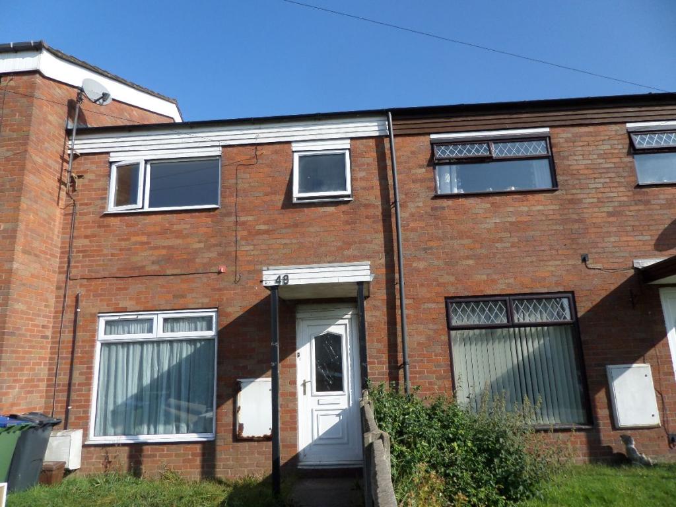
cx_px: 338
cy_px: 254
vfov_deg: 56.8
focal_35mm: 24
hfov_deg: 71.6
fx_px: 469
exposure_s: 1/1000
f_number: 3.1
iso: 80
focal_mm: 4.3
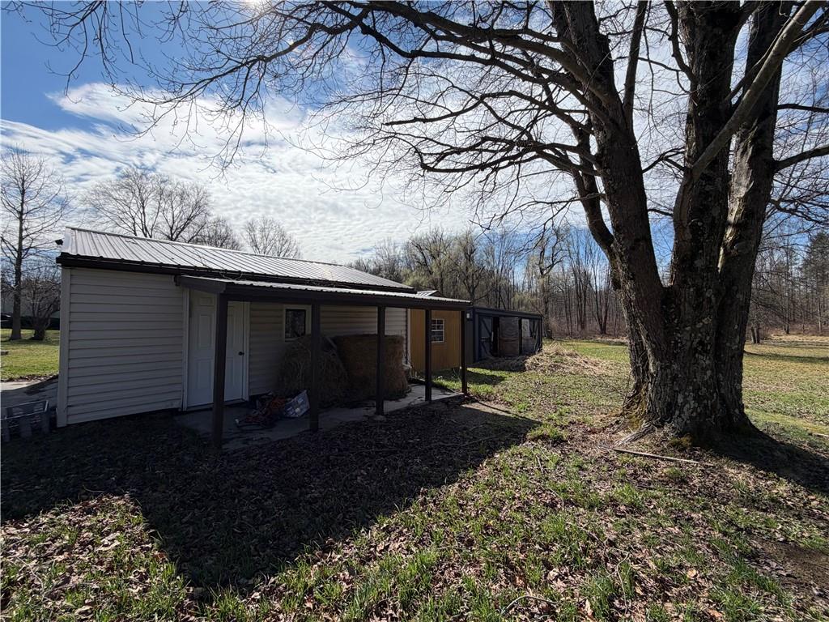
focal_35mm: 14
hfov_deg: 102.1
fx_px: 335
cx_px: 414
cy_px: 311
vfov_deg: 85.7
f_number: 2.2
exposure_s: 1/1534
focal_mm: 2.22
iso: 25
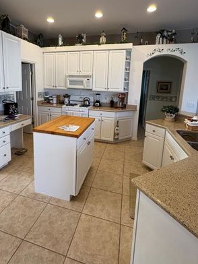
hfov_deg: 68.4
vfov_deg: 83.6
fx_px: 145
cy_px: 106
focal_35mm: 19
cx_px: 87
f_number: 2.2
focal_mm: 2.22
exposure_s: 1/60
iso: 125
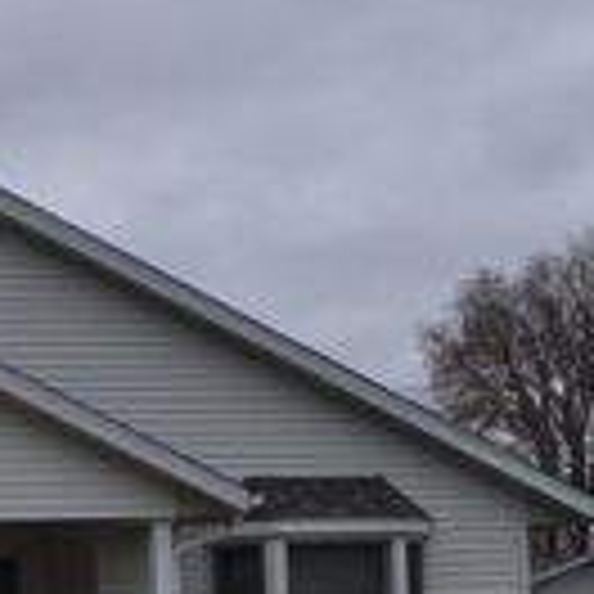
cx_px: -432
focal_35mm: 116
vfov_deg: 14.6
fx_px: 2252
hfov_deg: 13.6
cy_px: 680
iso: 200
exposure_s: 1/320
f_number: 9
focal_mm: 24
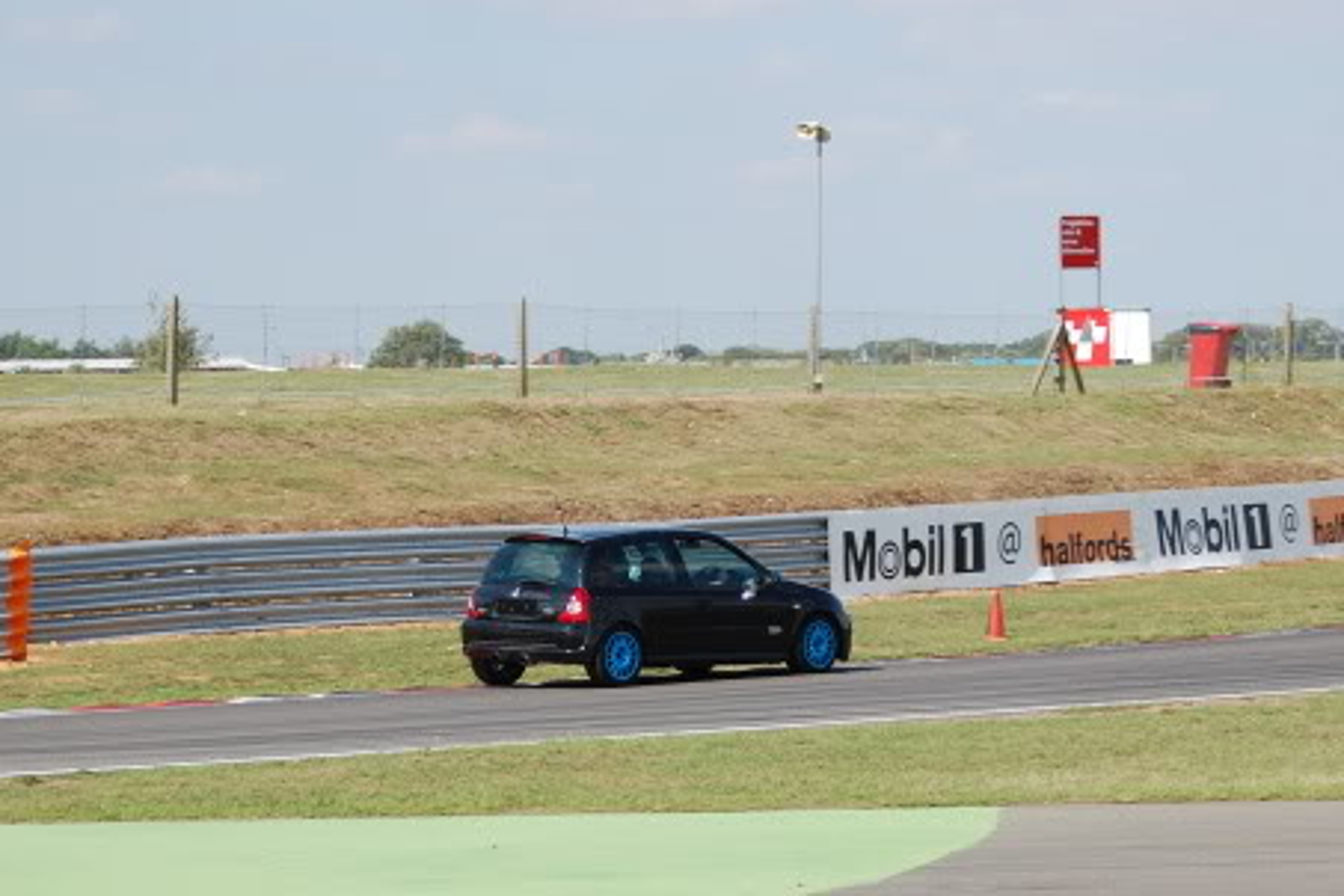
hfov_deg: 13.9
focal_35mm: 148
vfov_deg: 9.3
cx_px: 782
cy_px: 625
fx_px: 5525
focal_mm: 70
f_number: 4.5
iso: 200
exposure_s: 1/1250
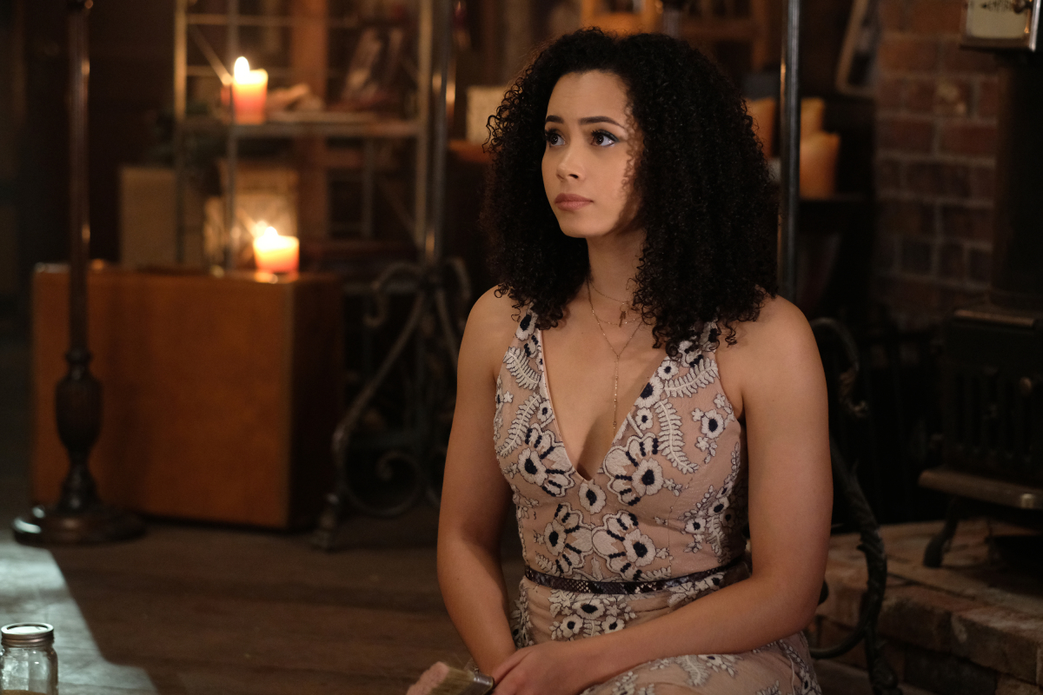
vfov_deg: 16.3
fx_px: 2433
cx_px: 522
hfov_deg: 24.2
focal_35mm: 84
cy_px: 348
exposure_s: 1/60
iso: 2500
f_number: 2
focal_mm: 56
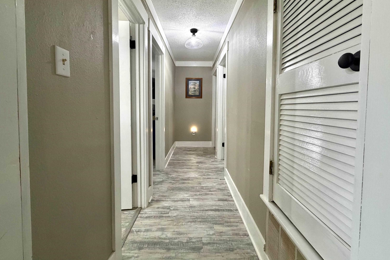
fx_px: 162
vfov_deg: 77.0
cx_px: 195
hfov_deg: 100.4
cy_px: 114
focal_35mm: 15
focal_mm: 2.22
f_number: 2.2
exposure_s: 1/60
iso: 200
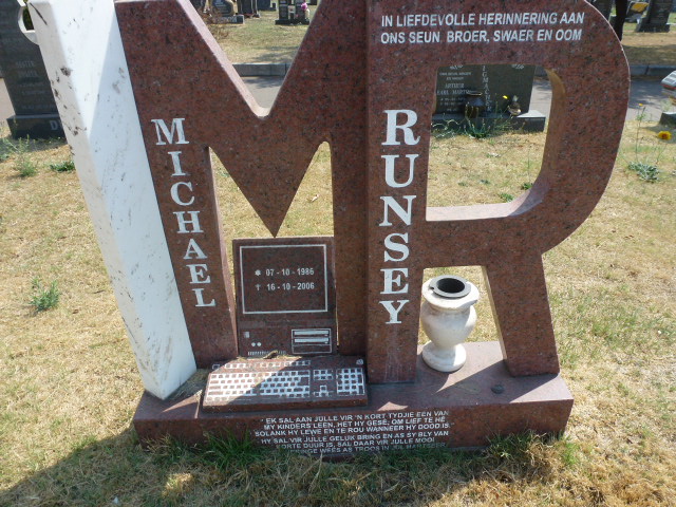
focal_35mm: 24
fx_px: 469
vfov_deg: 56.8
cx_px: 338
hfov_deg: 71.6
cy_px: 254
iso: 100
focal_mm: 4.3
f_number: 4
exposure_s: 1/400
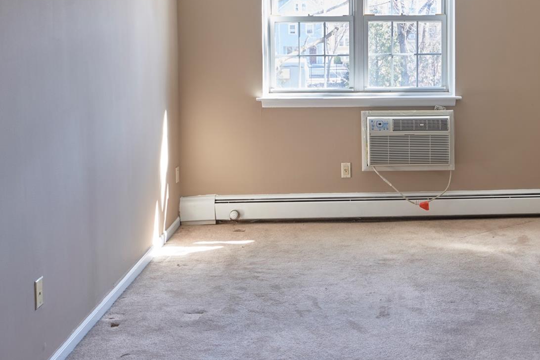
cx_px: 372
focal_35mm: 45
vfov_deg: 29.3
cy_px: 85
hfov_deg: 42.8
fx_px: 675
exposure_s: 1/5
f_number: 8
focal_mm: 16
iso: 160
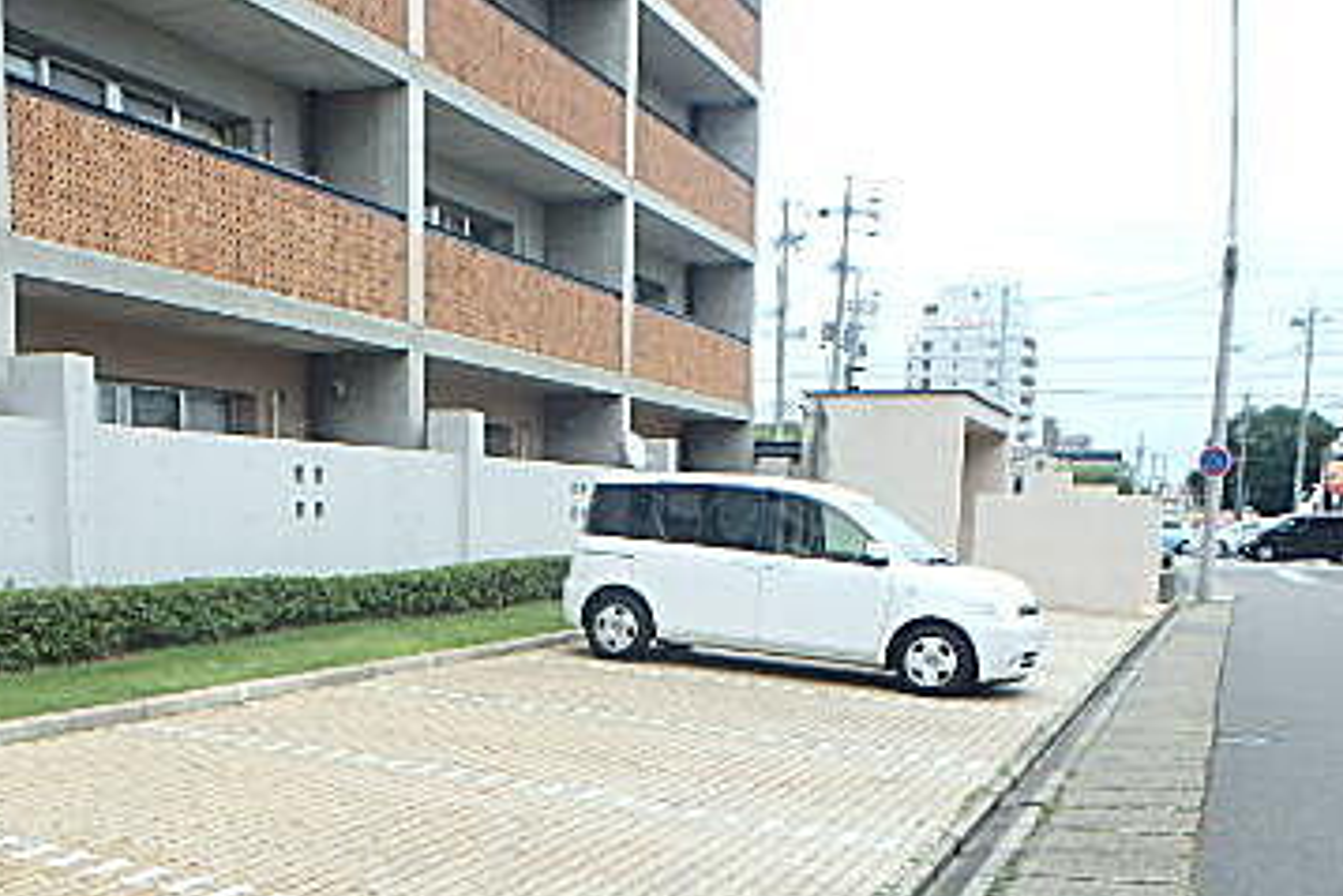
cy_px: 776
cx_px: 514
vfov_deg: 32.8
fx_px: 1455
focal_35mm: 39
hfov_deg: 49.1
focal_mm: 3.7
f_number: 3.5
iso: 125
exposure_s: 1/250
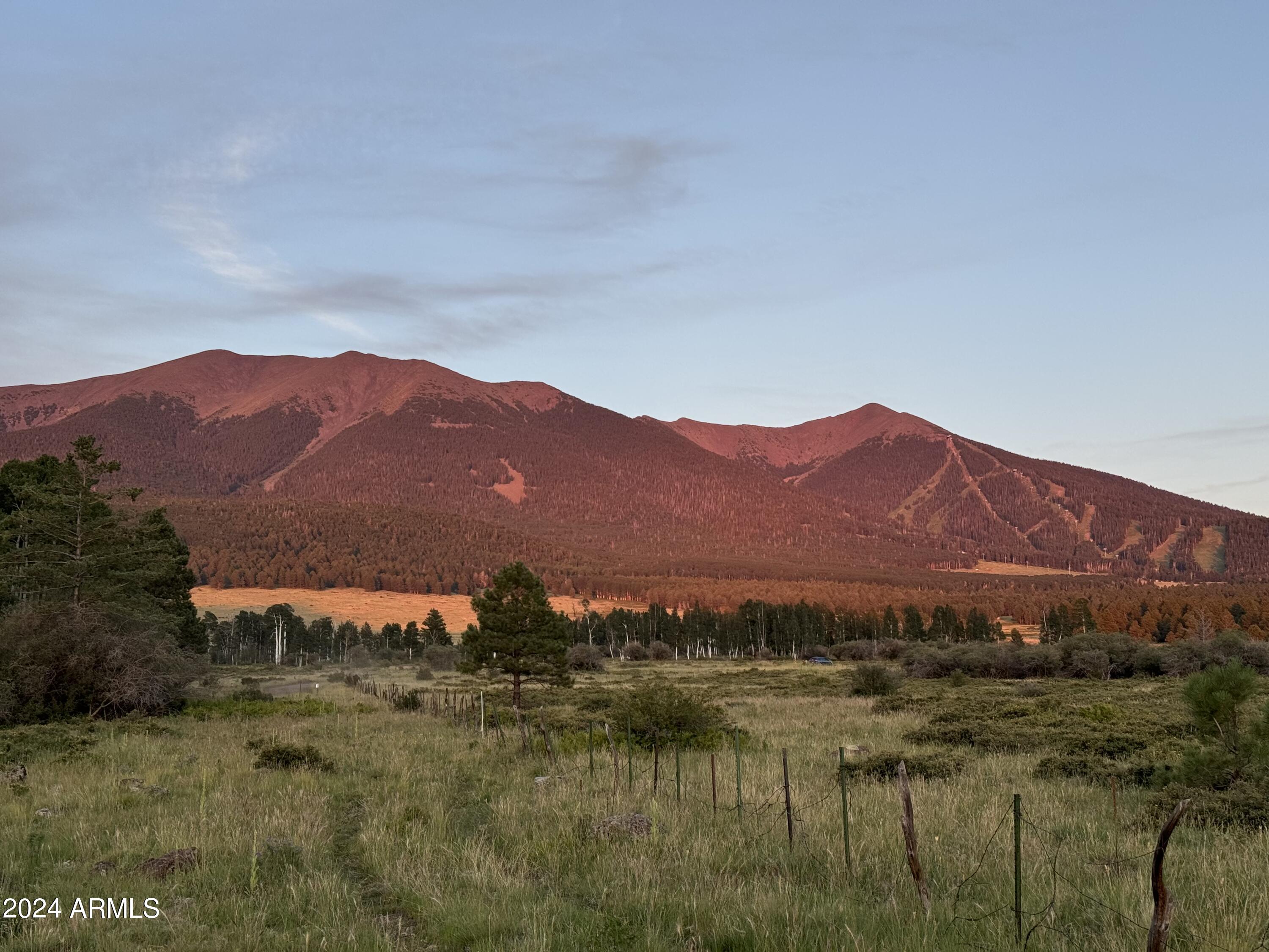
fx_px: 1760
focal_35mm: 48
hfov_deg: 39.7
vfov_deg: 30.3
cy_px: 476
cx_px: 634
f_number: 1.78
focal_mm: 6.76
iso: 64
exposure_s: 1/126
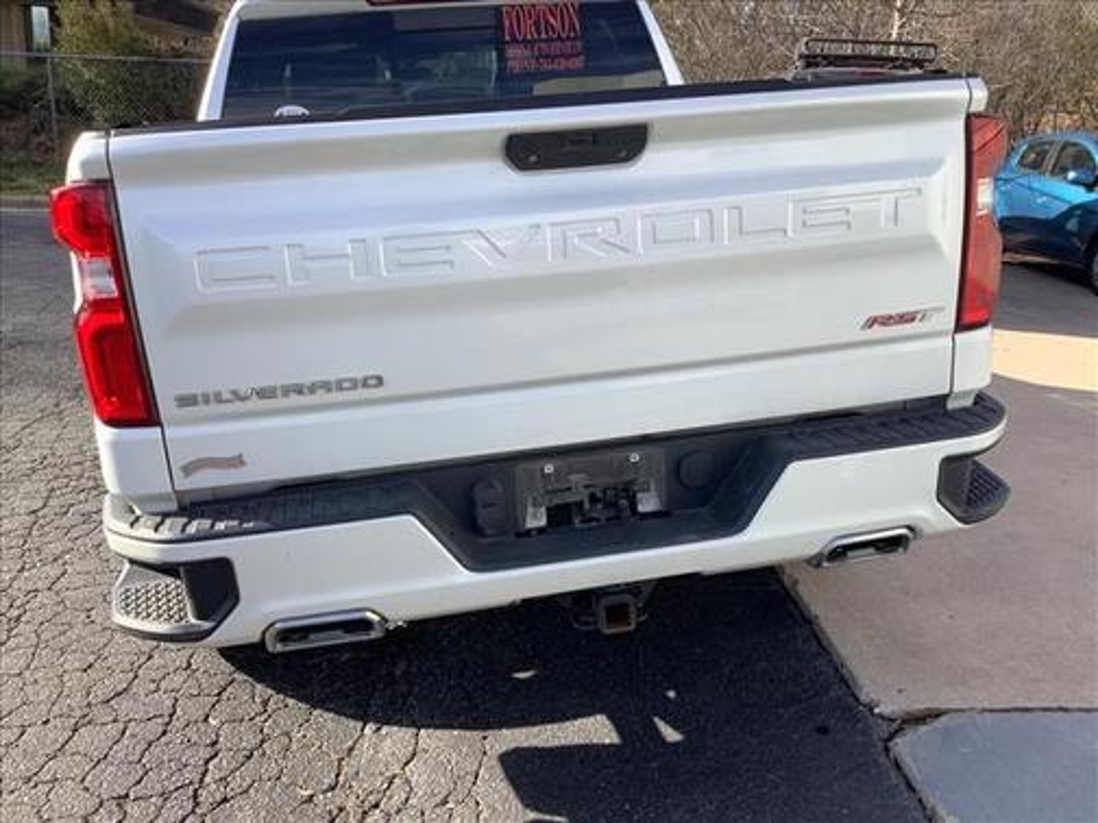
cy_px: 412
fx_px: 983
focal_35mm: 31
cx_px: 549
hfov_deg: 58.4
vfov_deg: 45.4
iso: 25
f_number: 2.4
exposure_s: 1/562
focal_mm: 3.3
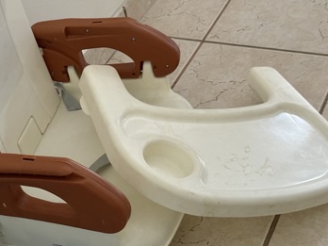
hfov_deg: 30.6
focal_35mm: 63
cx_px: 118
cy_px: 127
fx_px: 597
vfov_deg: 23.3
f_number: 1.78
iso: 500
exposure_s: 1/40
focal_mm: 6.76
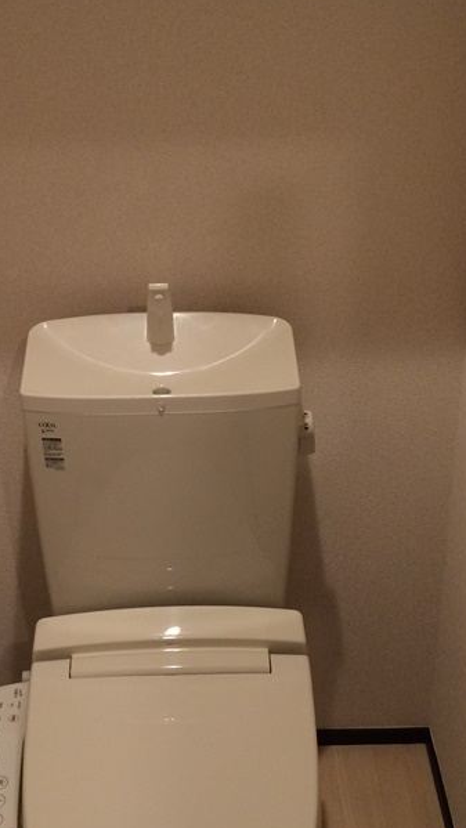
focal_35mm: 54
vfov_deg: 38.5
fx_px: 1186
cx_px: 216
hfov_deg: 22.2
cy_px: 383
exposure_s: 1/30
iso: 100
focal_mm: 4.15
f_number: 2.2
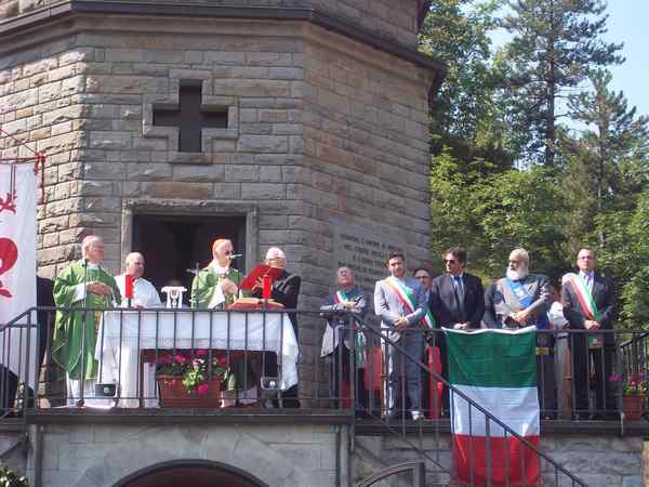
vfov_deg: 17.2
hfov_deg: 22.8
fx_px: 1612
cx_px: 324
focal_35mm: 86
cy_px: 244
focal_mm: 15.4
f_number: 5
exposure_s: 1/160
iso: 80
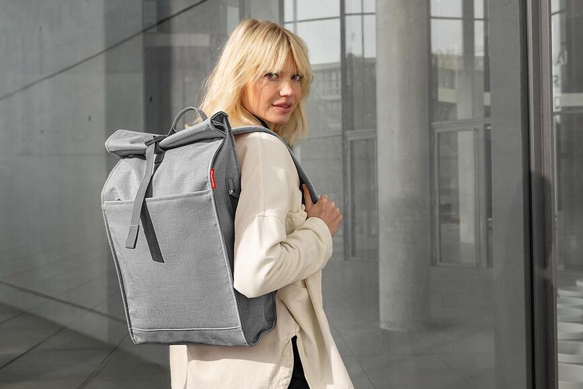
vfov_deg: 29.9
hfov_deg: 43.6
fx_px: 729
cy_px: 194
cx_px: 292
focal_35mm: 45
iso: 800
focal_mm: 45
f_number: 7.1
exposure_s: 1/200
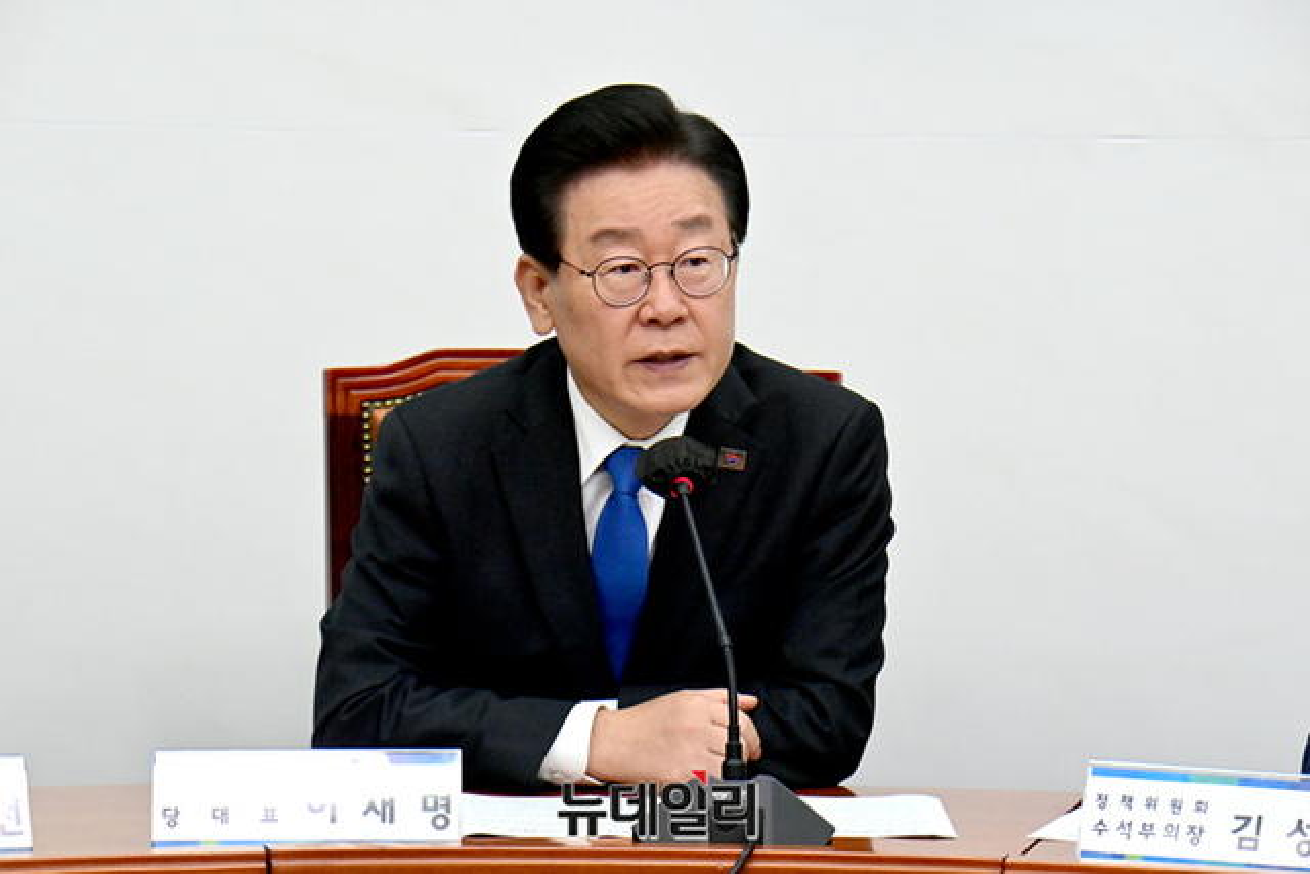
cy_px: 437
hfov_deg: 8.6
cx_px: 655
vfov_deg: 5.7
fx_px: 8735
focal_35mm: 240
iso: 4000
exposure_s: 1/250
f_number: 10
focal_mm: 240
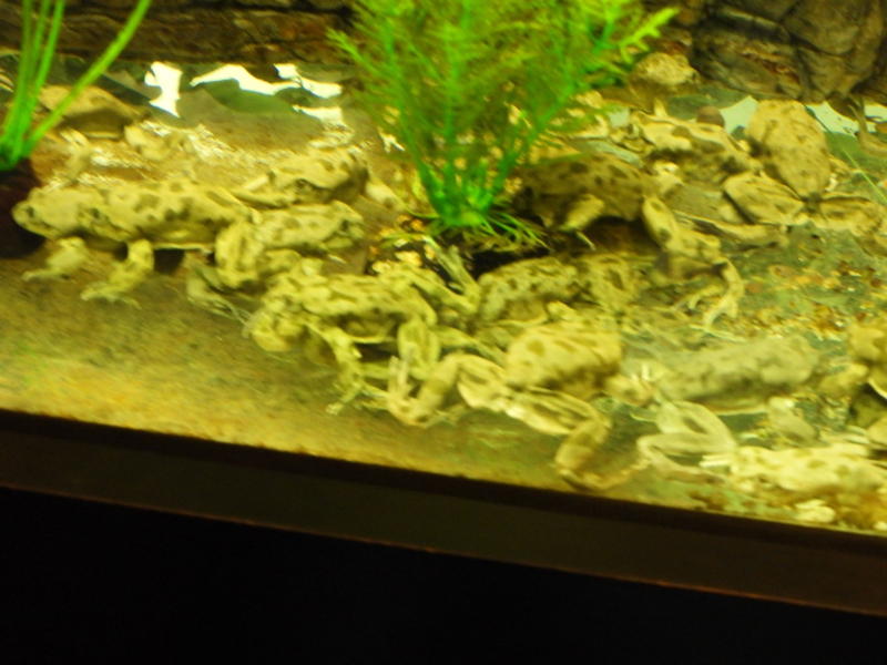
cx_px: 444
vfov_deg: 18.4
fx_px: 2050
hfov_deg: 24.4
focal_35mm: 80
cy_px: 332
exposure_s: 1/8
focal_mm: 14.4
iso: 800
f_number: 3.5
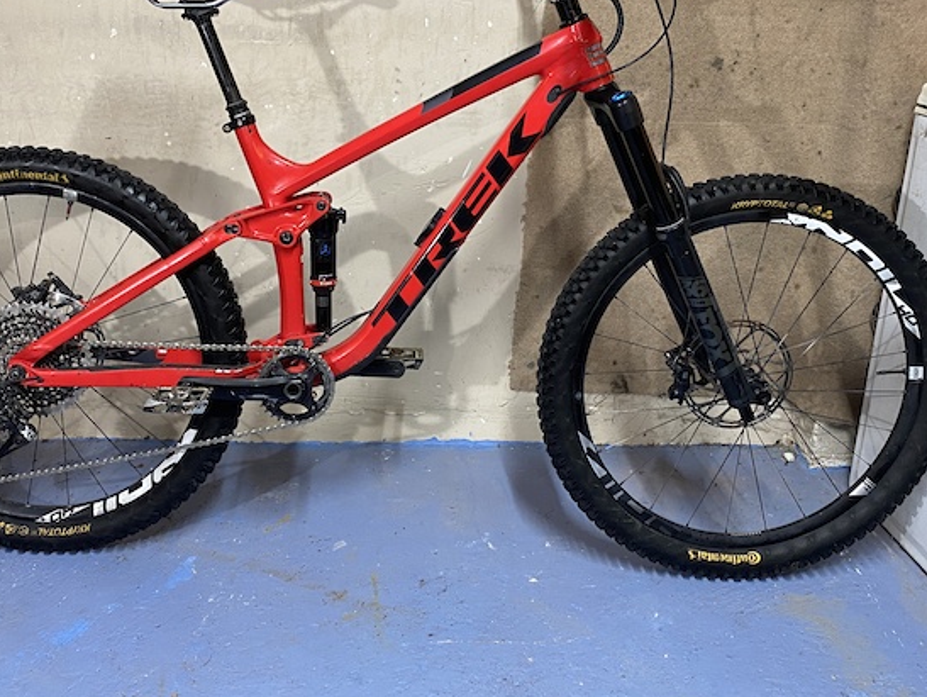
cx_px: 398
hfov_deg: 48.8
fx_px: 1018
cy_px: 271
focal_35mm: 38
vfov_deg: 37.6
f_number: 1.8
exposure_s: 1/50
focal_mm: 4.25
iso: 160
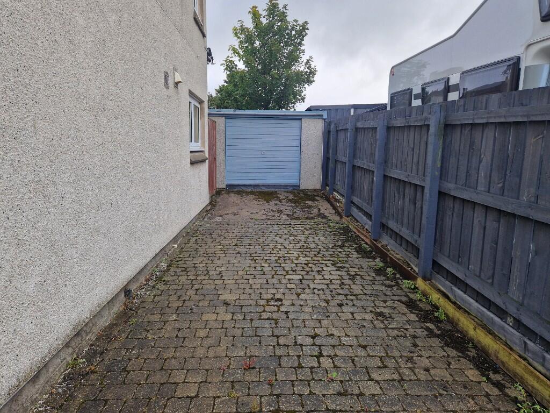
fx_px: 365
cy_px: 206
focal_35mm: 23
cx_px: 275
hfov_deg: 73.9
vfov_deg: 58.9
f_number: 1.8
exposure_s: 1/222
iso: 50
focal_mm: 5.4
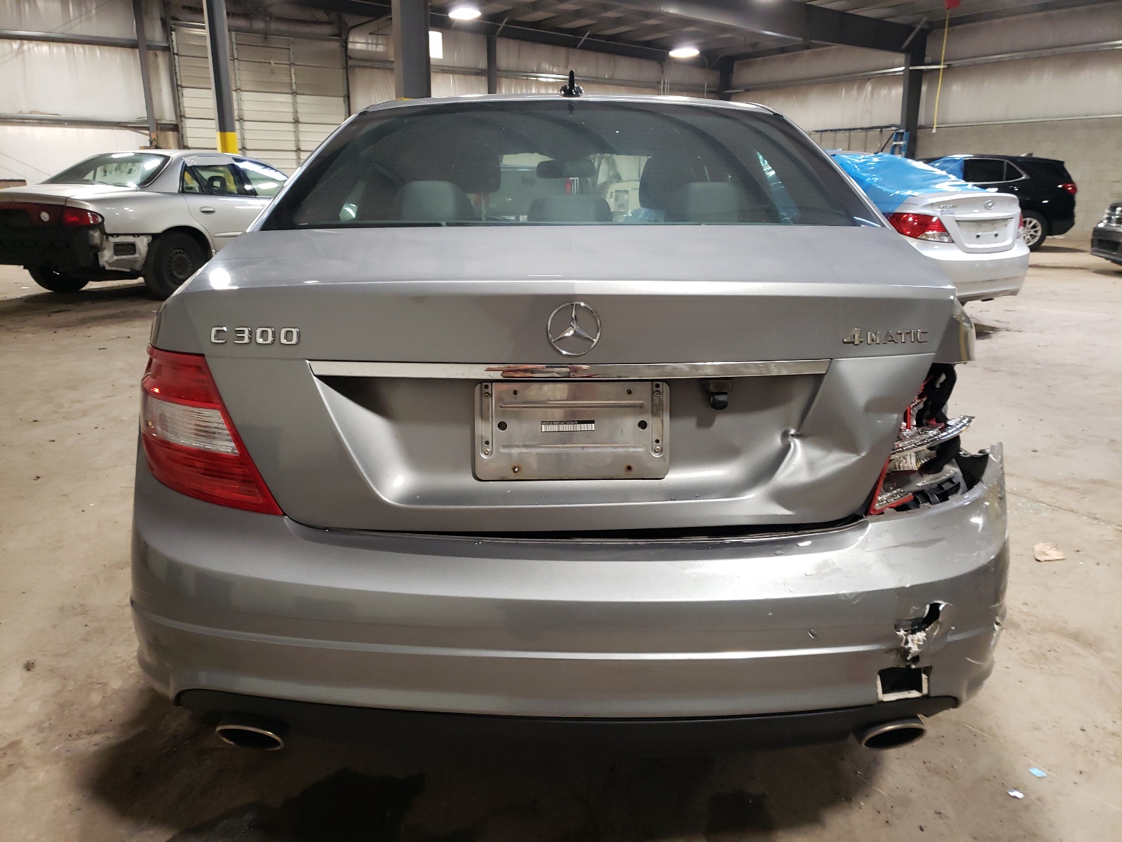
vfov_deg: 53.1
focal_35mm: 26
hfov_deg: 67.3
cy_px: 421
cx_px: 561
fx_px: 843
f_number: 1.5
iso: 221
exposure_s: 1/60.2
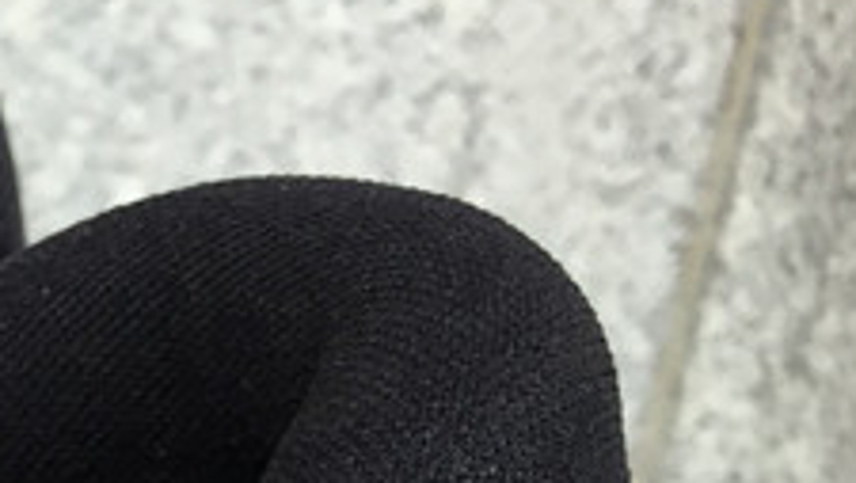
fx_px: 3067
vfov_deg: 8.1
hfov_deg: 13.9
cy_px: 1261
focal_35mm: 135
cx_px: -761
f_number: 2.4
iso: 25
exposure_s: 1/137
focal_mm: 3.3
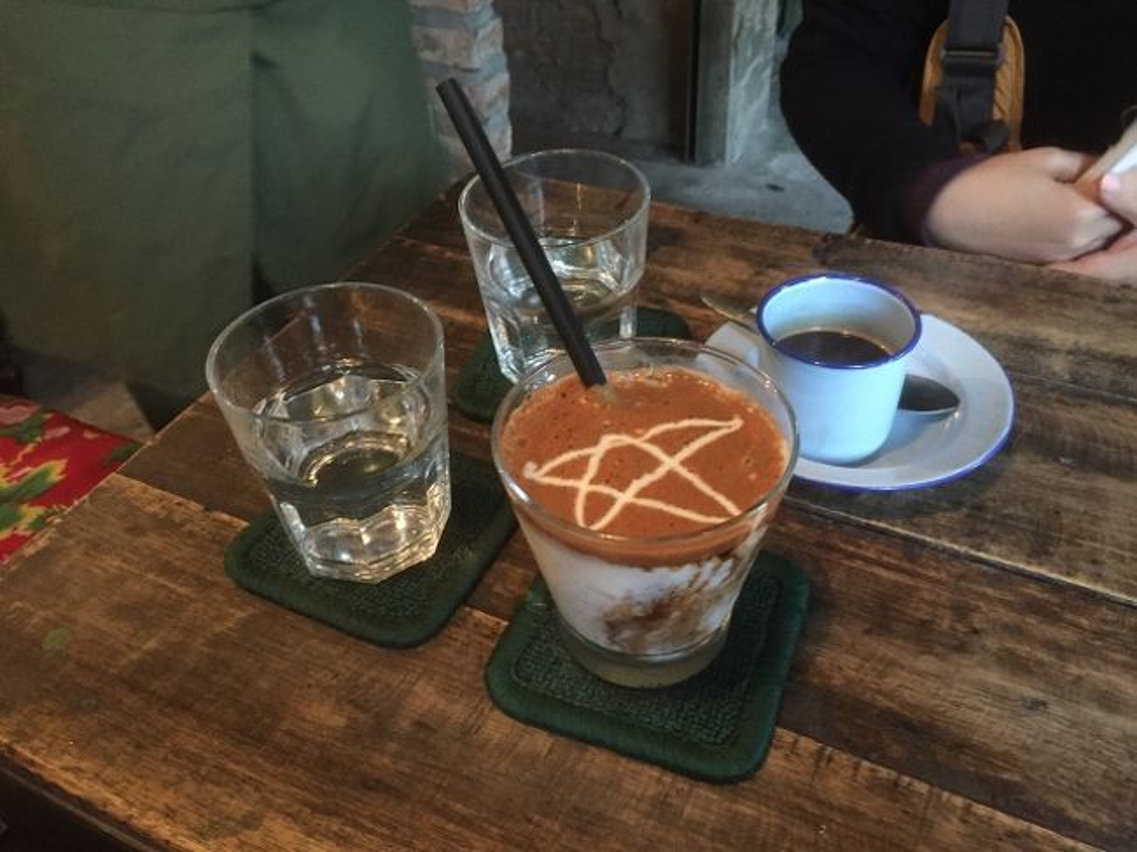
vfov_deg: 48.2
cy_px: 426
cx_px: 568
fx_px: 952
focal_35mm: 29
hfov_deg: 61.7
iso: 500
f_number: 2.2
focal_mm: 4.15
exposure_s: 1/17
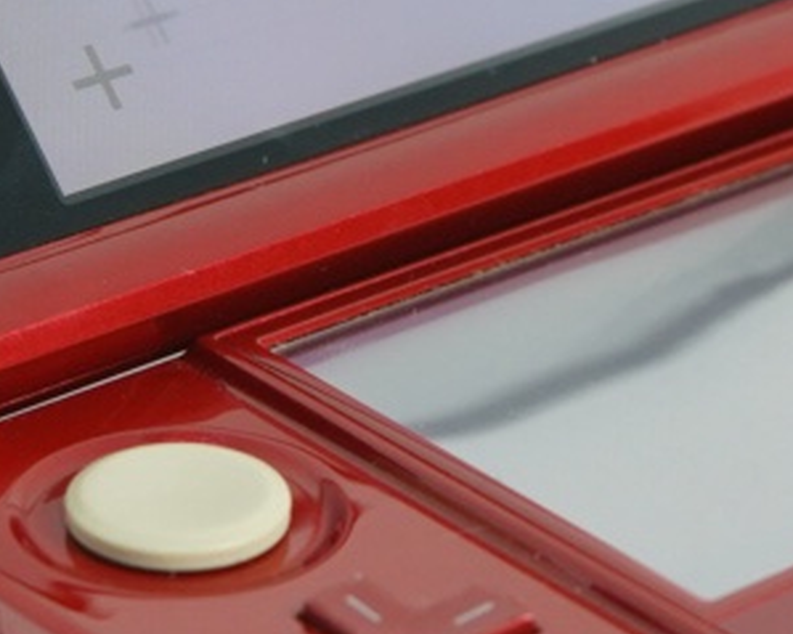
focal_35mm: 213
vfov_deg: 7.3
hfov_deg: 9.1
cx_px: 634
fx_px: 4997
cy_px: 178
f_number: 5.6
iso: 800
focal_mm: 42
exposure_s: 1/50
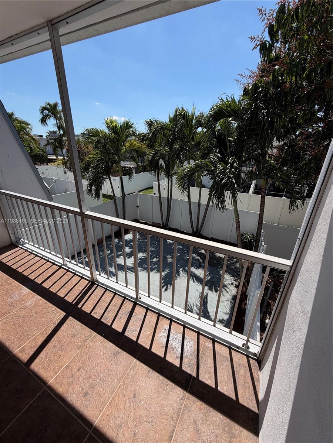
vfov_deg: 102.1
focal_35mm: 14
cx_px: 166
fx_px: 180
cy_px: 222
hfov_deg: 85.7
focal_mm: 2.22
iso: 25
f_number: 2.2
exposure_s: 1/1017
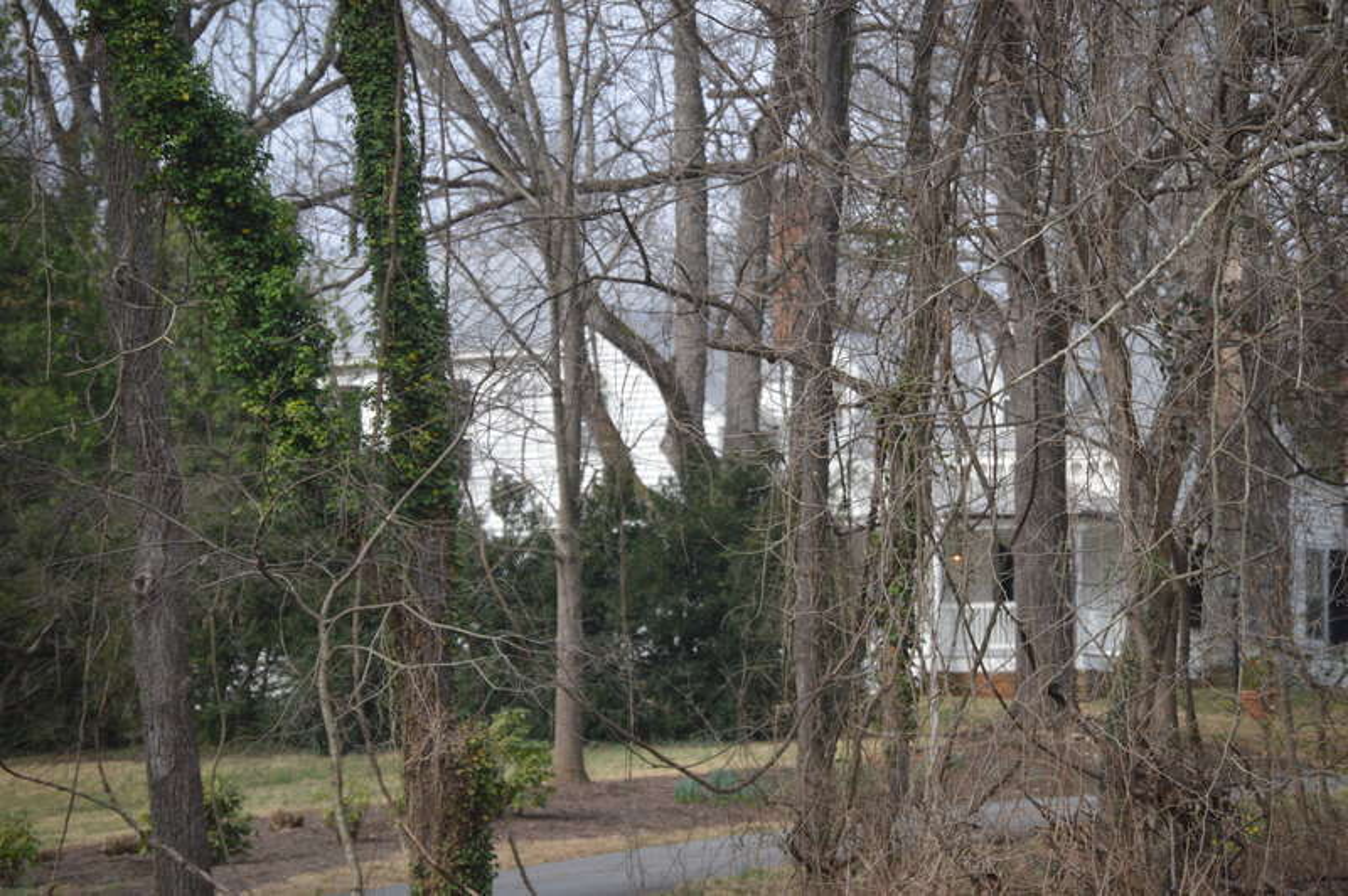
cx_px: 674
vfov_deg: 6.8
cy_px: 448
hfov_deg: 10.2
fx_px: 7576
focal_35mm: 202
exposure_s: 1/1000
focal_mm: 135
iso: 400
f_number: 5
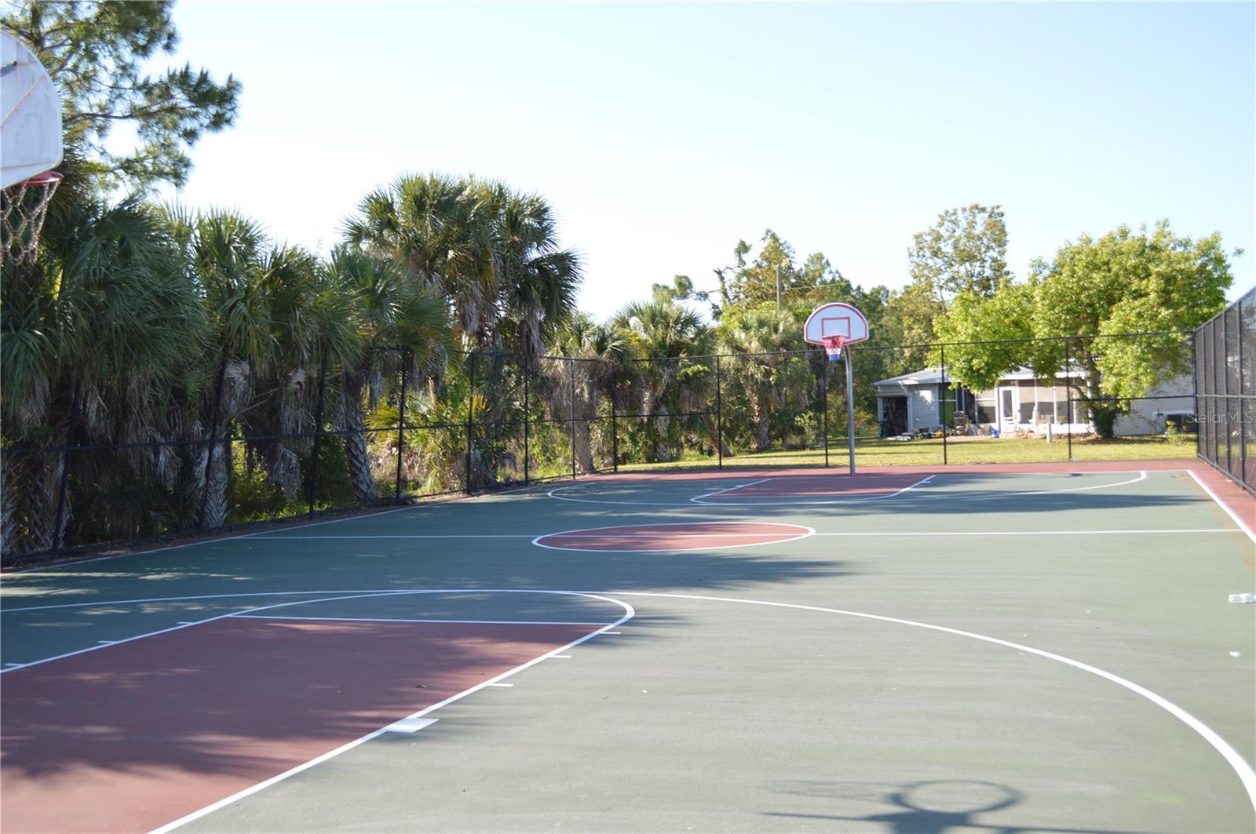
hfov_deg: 49.6
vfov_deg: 34.1
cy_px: 417
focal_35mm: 39
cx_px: 628
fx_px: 1359
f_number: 5
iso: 100
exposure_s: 1/200
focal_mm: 26
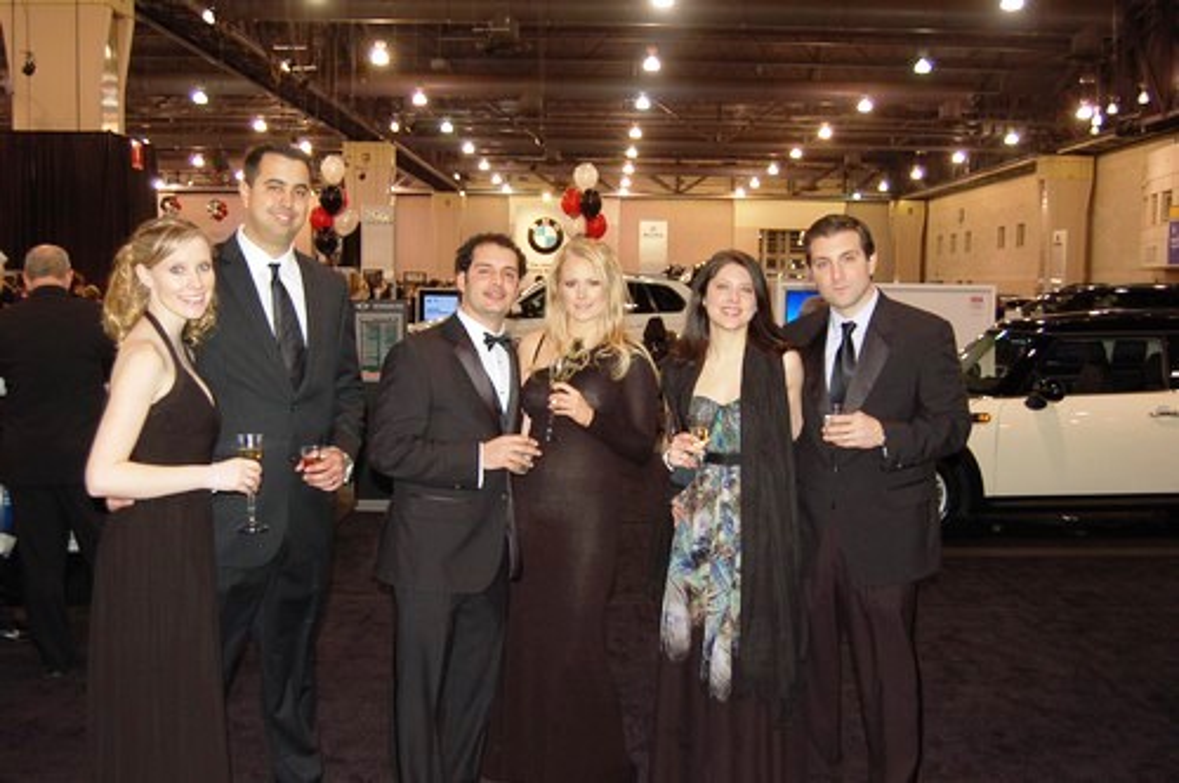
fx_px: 1177
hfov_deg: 53.2
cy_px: 392
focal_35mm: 36
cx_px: 590
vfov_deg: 36.8
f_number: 4
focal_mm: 24
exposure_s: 1/60
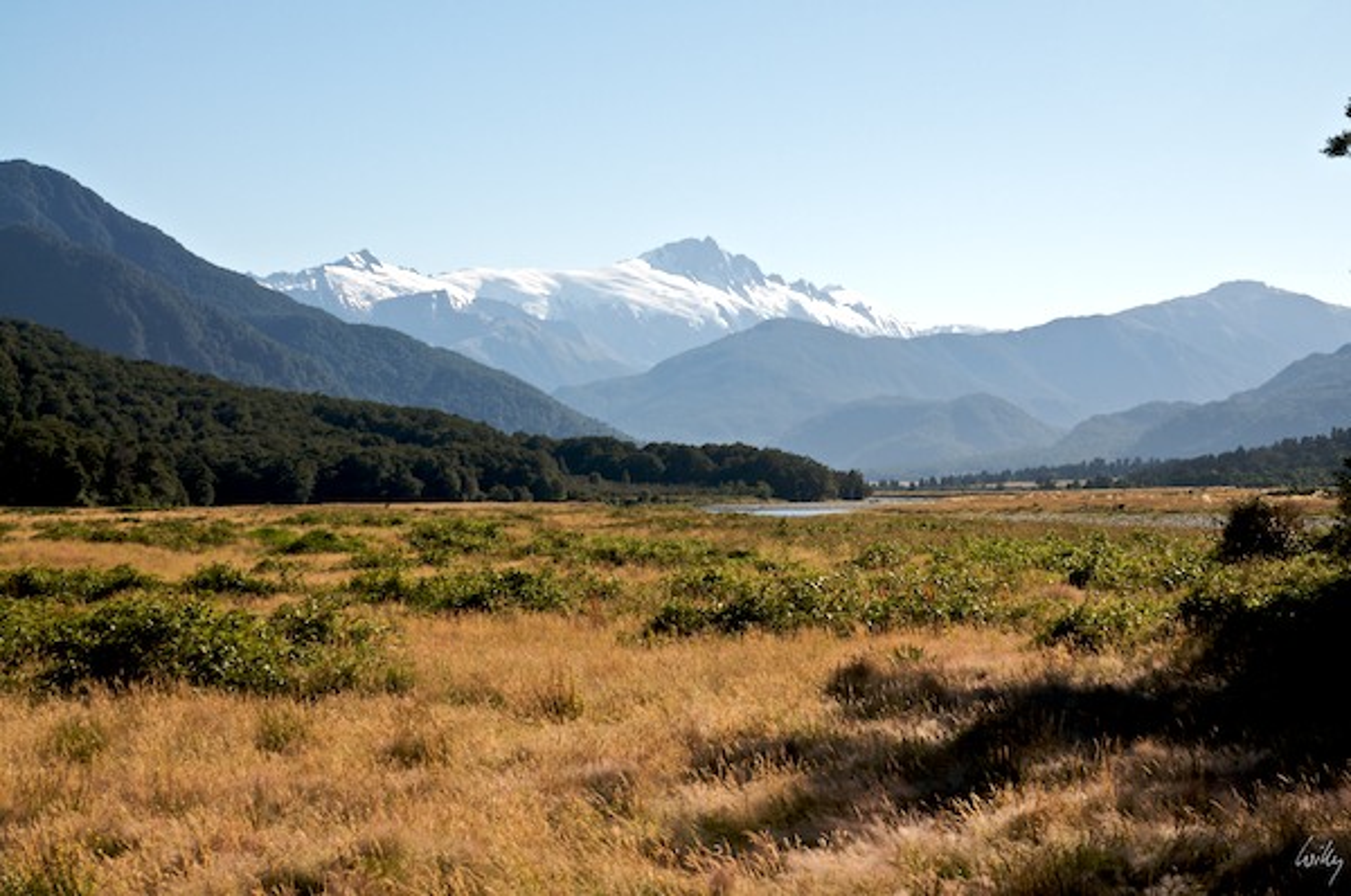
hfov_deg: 24.7
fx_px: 3091
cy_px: 448
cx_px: 676
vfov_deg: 16.5
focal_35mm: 82
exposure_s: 1/500
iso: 320
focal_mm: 55
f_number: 11
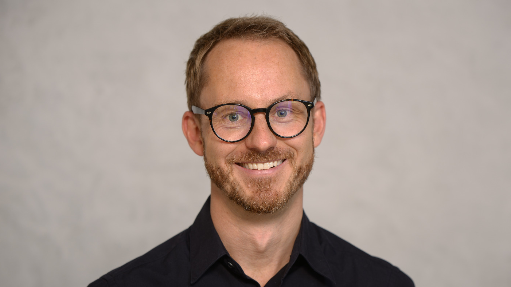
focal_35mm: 127
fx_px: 1721
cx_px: 278
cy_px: 179
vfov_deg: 9.5
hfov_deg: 16.9
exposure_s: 1/200
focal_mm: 105
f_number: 2.8
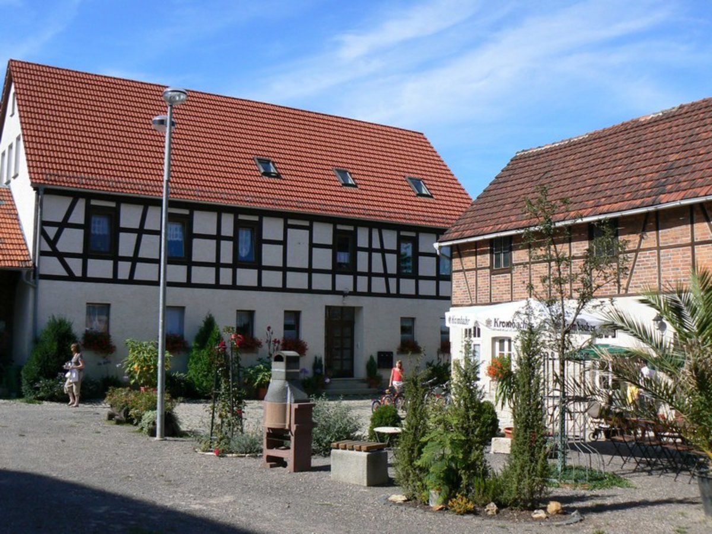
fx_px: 843
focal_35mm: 41
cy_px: 267
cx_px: 356
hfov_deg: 45.8
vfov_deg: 35.1
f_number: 4
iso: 100
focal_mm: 6.8
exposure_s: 1/1300
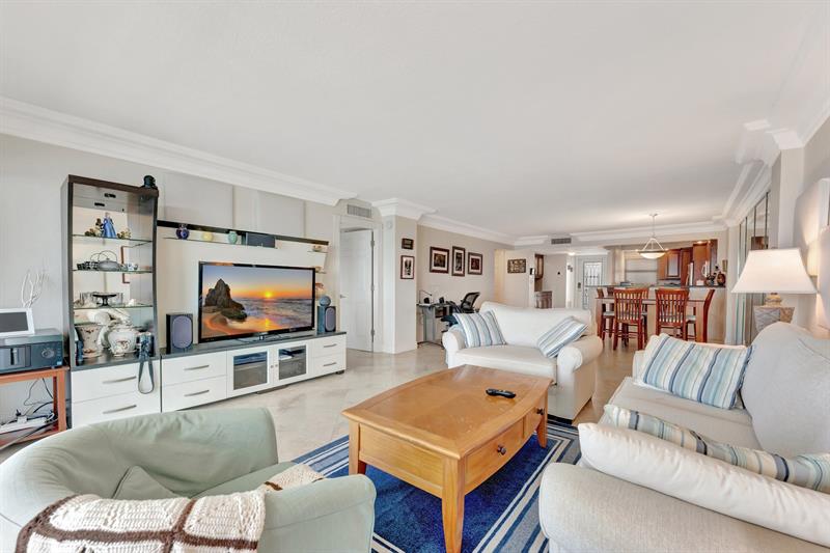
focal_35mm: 14
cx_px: 415
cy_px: 276
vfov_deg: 81.2
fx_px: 323
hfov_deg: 104.3
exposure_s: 1/4
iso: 400
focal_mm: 14
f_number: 8
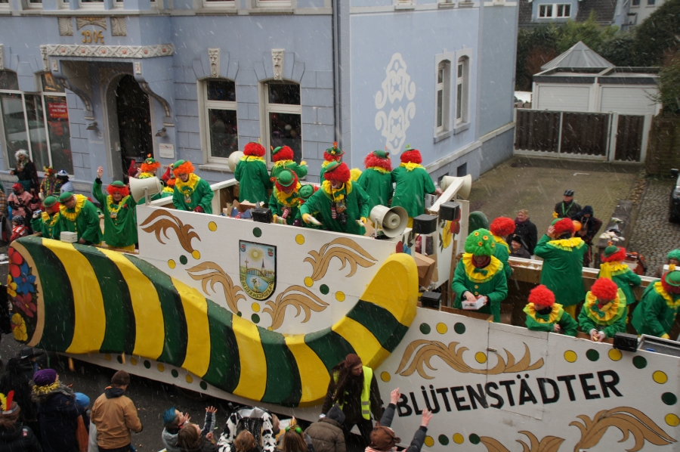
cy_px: 226
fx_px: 792
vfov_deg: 31.8
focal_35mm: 42
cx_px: 340
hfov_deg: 46.4
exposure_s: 1/50
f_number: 4
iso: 200
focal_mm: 28
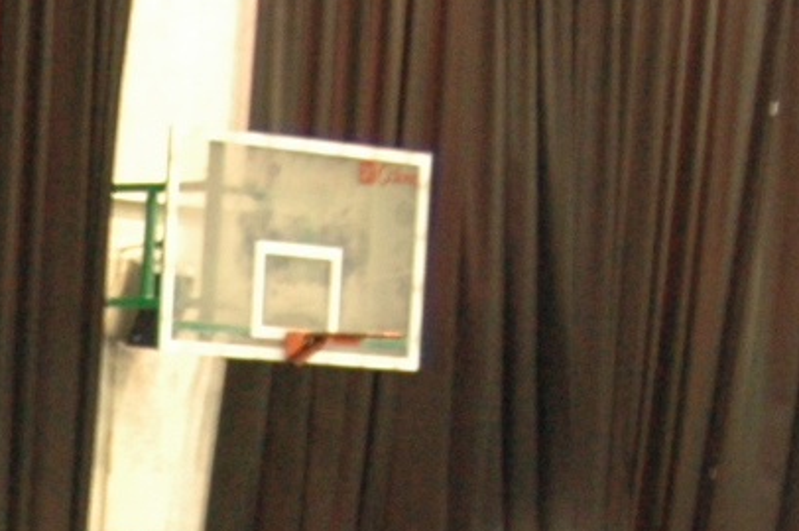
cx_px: -459
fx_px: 4036
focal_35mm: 182
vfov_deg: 7.3
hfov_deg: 10.8
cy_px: 938
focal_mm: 22
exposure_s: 1/15
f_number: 2.8
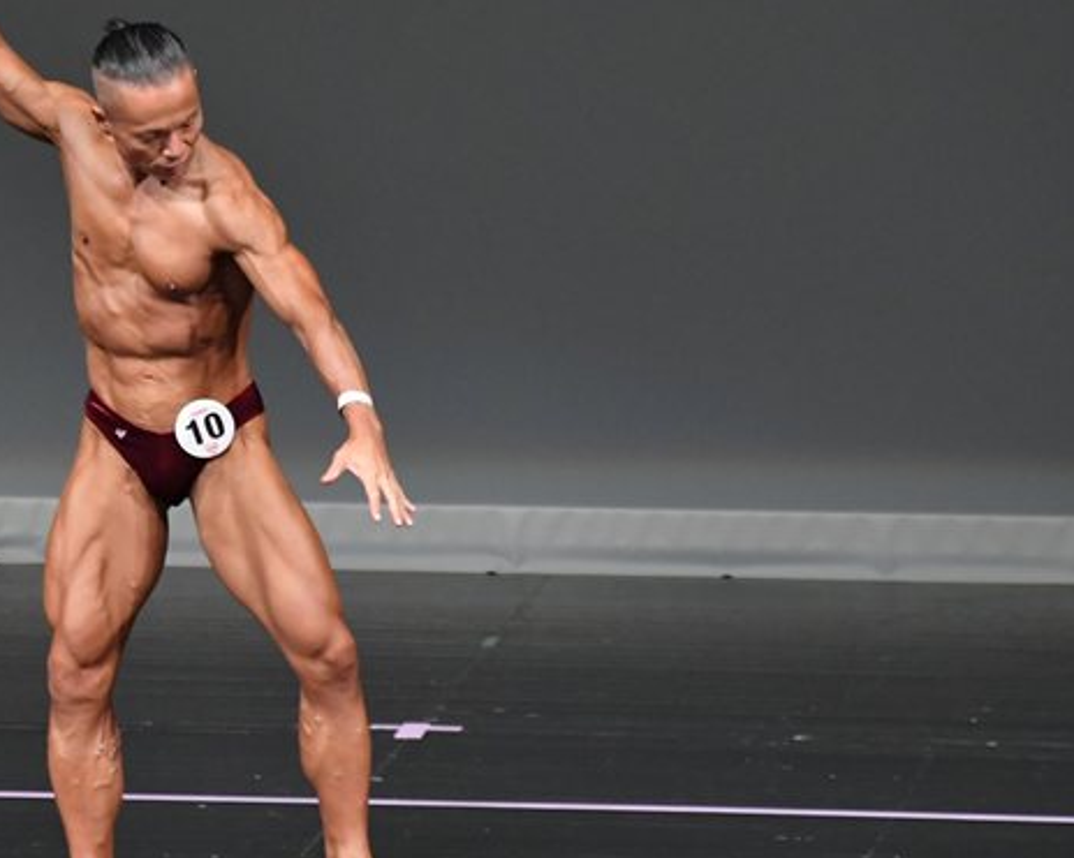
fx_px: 17193
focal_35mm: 541
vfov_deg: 2.9
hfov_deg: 3.6
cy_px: 463
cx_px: 253
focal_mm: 230
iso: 4000
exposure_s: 1/400
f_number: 5.6
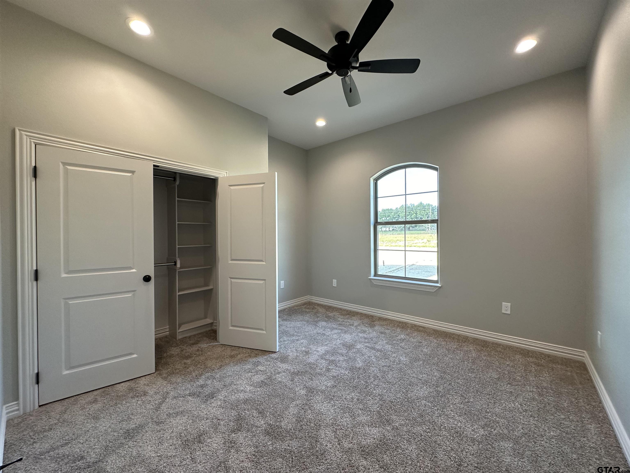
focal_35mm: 14
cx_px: 315
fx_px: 255
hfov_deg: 102.1
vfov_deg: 85.7
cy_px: 236
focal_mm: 2.22
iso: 160
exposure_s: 1/120
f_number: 2.2
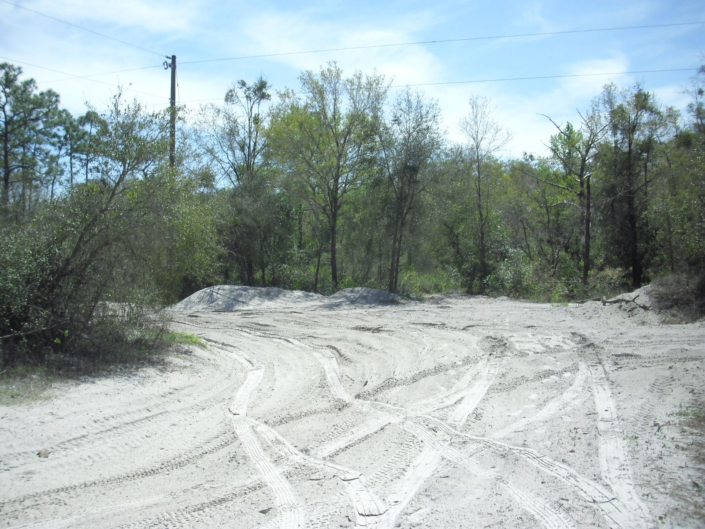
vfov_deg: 37.7
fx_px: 774
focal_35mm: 38
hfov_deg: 49.0
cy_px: 264
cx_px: 352
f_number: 8
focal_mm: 6.2
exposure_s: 1/250
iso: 100
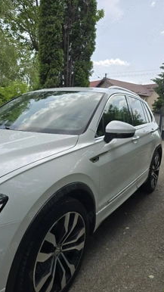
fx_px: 201
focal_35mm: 26
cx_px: 67
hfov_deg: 44.2
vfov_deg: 71.9
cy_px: 151
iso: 12
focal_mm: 6.3
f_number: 1.7
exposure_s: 1/588
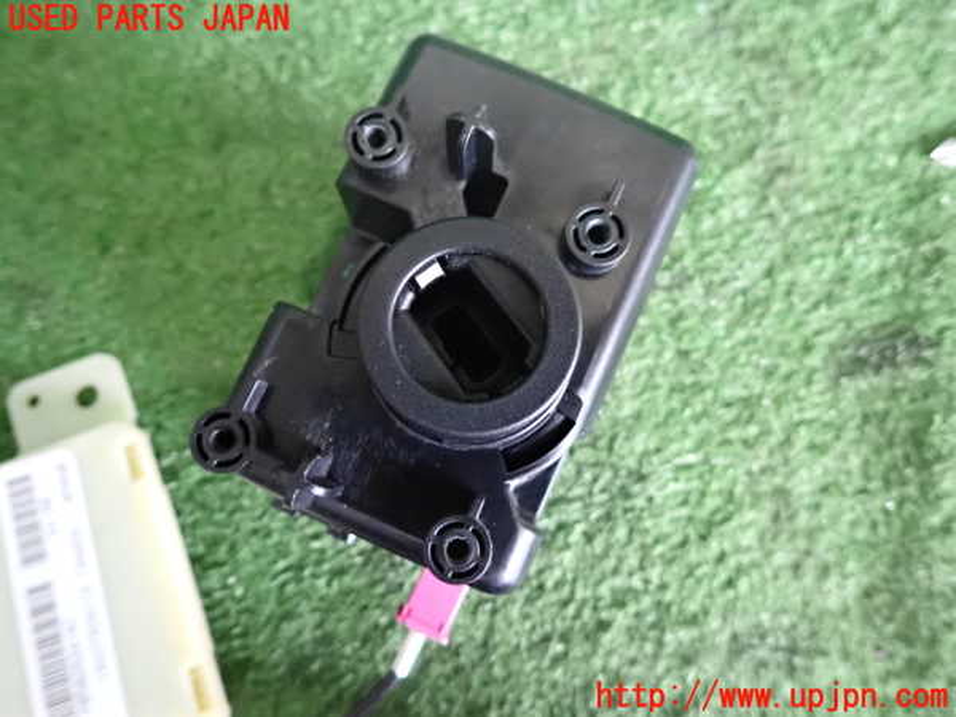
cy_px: 358
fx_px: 690
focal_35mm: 25
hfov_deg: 69.4
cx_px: 478
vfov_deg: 54.9
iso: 2500
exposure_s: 1/125
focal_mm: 4.5
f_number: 2
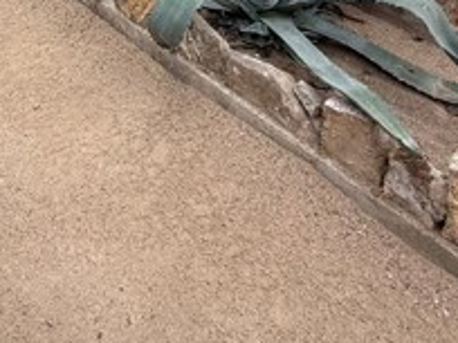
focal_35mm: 44
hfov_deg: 41.9
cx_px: 128
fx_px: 582
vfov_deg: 25.2
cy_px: -168
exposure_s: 1/522
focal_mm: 2.22
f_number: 2.2
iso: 64
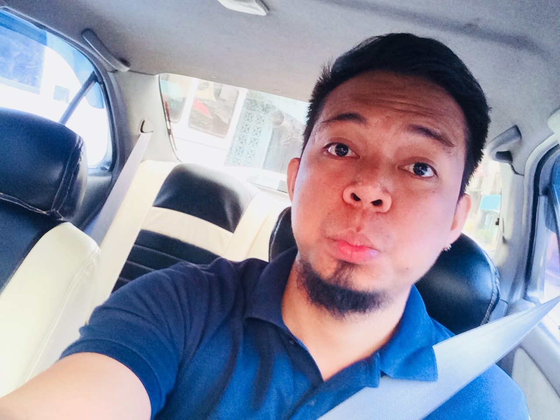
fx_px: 502
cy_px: 210
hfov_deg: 58.4
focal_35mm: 31
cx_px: 280
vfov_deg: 45.4
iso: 320
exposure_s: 1/30
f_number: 2.4
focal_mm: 2.15
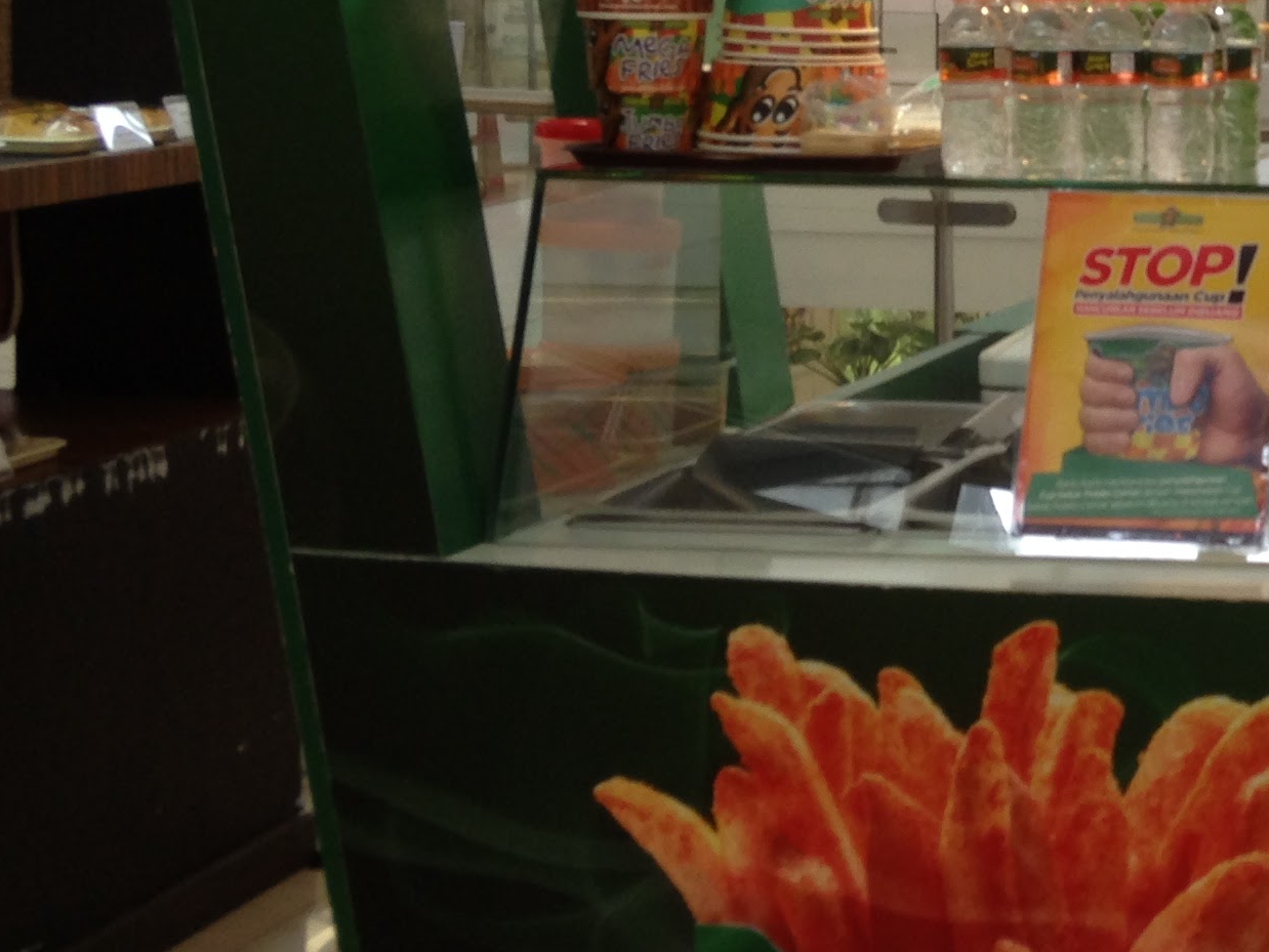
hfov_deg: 20.8
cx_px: 1581
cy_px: 173
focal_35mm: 87
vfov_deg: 16.8
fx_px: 3190
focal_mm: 4.12
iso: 64
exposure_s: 1/20
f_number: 2.4
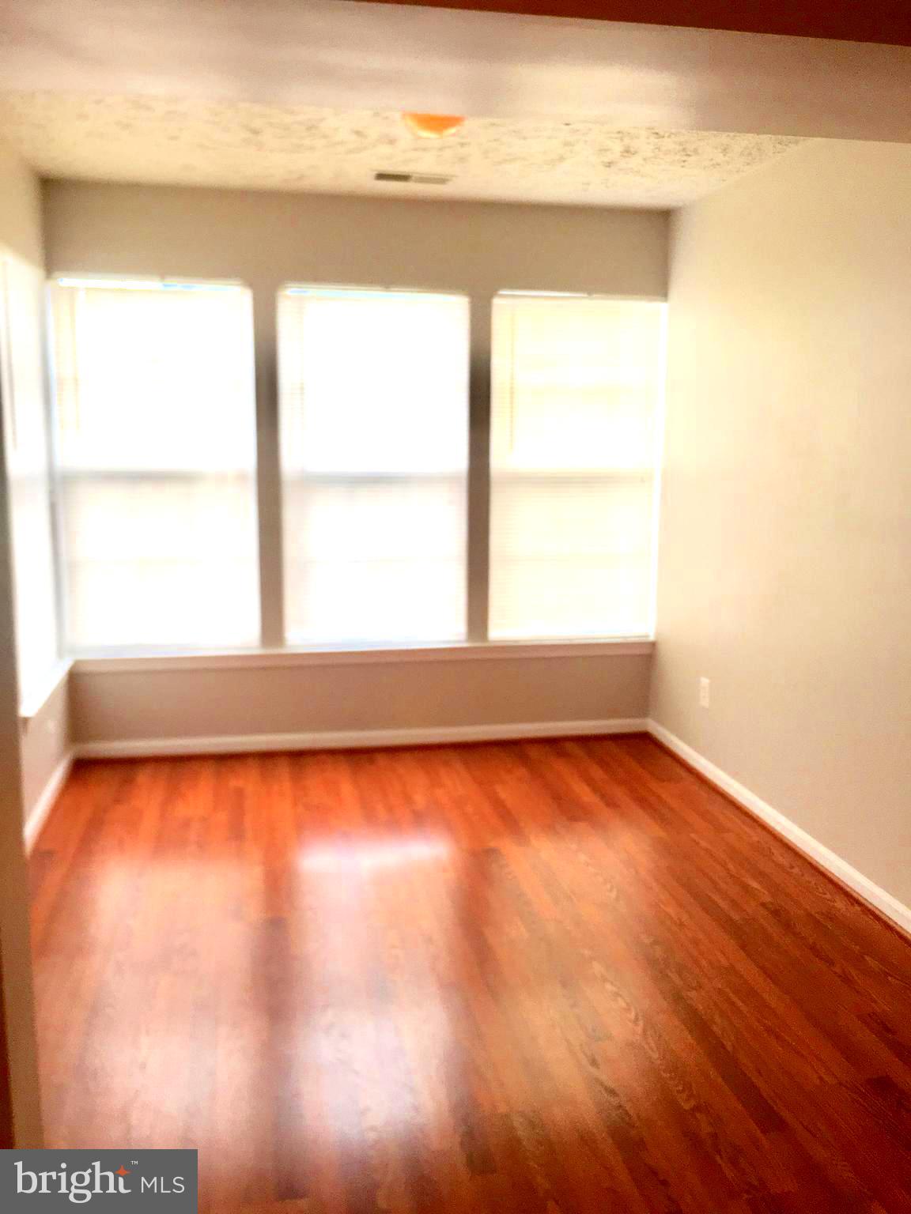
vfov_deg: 61.7
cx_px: 456
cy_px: 607
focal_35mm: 29
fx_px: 1018
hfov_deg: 48.2
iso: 32
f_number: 2.2
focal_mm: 4.15
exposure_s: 1/60
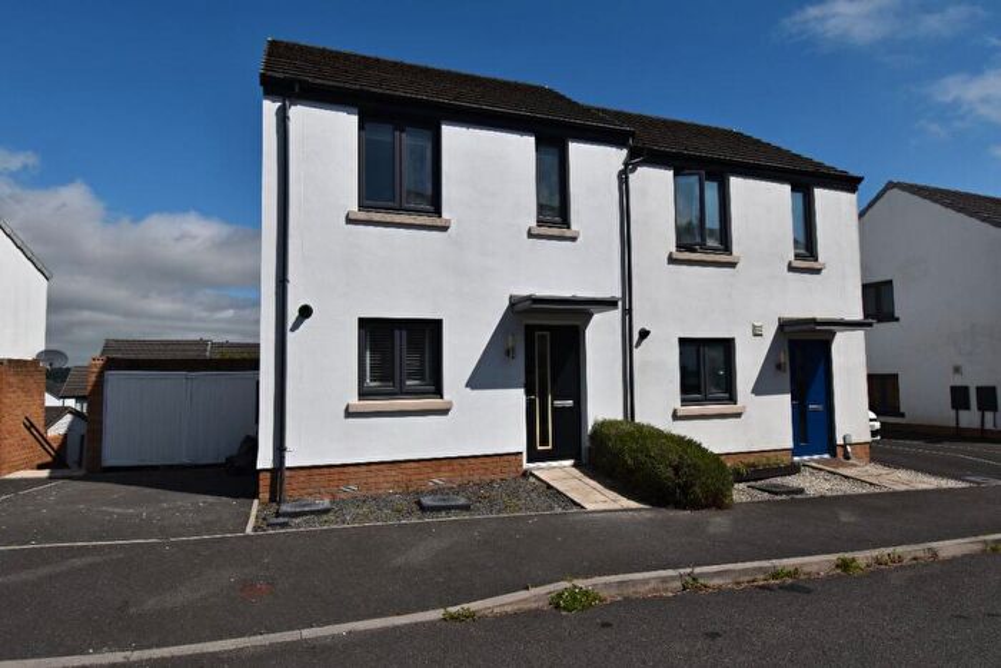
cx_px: 500
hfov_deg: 81.2
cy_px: 334
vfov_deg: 59.5
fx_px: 584
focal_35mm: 21
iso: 100
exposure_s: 1/200
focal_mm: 14
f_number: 16
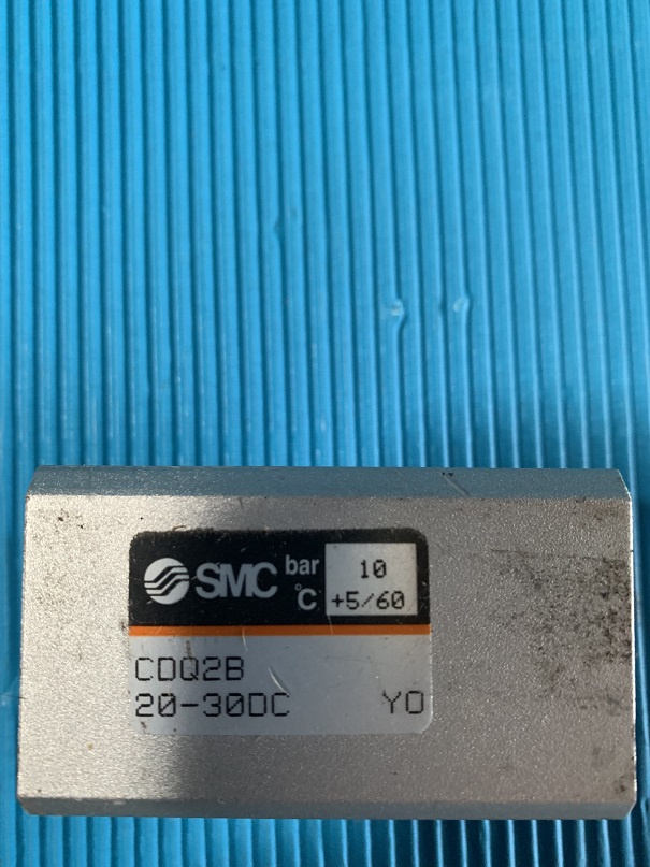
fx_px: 651
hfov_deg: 53.1
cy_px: 434
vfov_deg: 67.3
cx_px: 325
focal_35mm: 26
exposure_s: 1/60
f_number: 1.8
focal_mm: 4.25
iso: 250
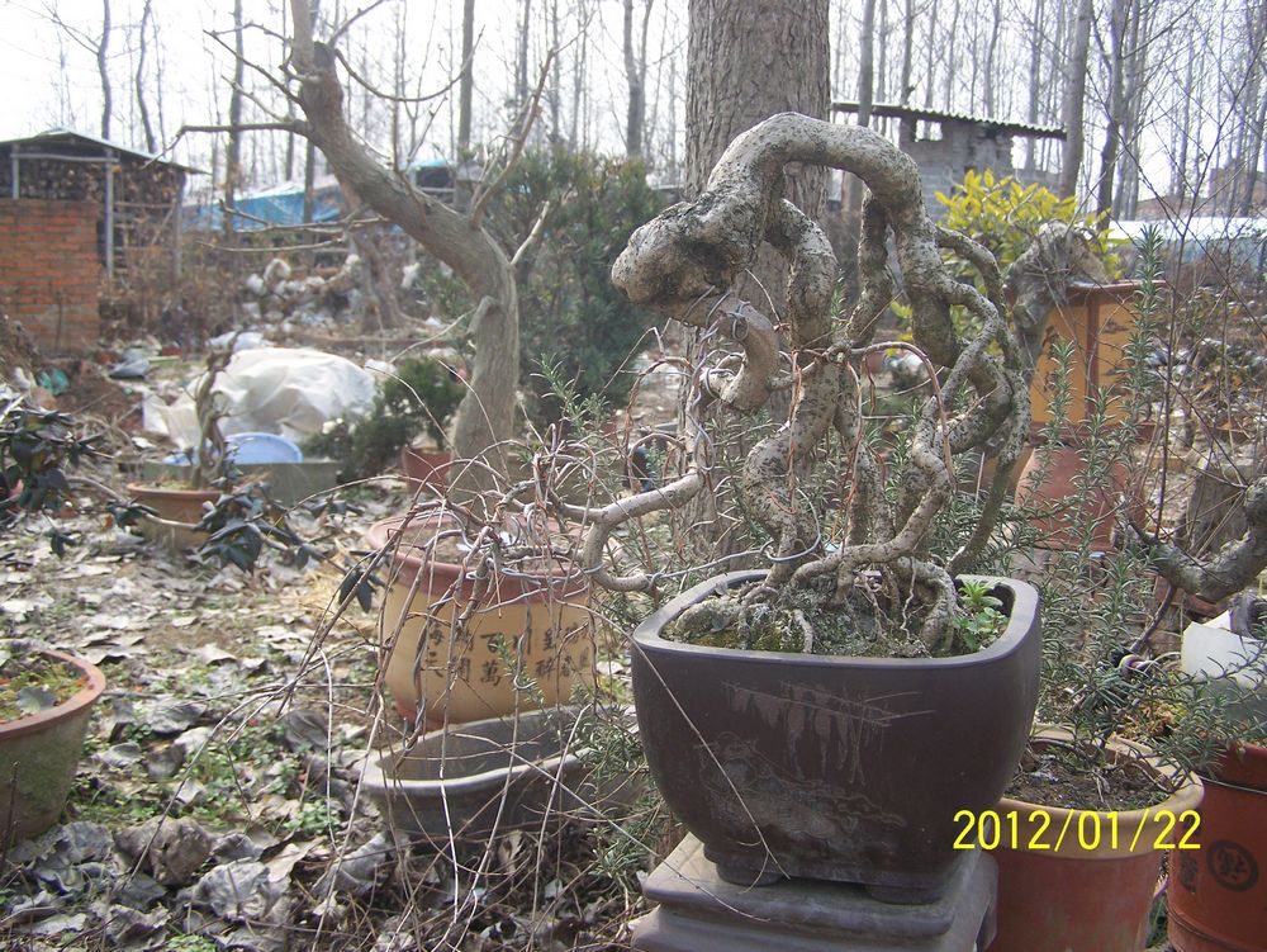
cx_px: 634
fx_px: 1392
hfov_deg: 49.0
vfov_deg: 37.8
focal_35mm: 38
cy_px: 476
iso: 80
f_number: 2.8
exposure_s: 1/320
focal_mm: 6.3
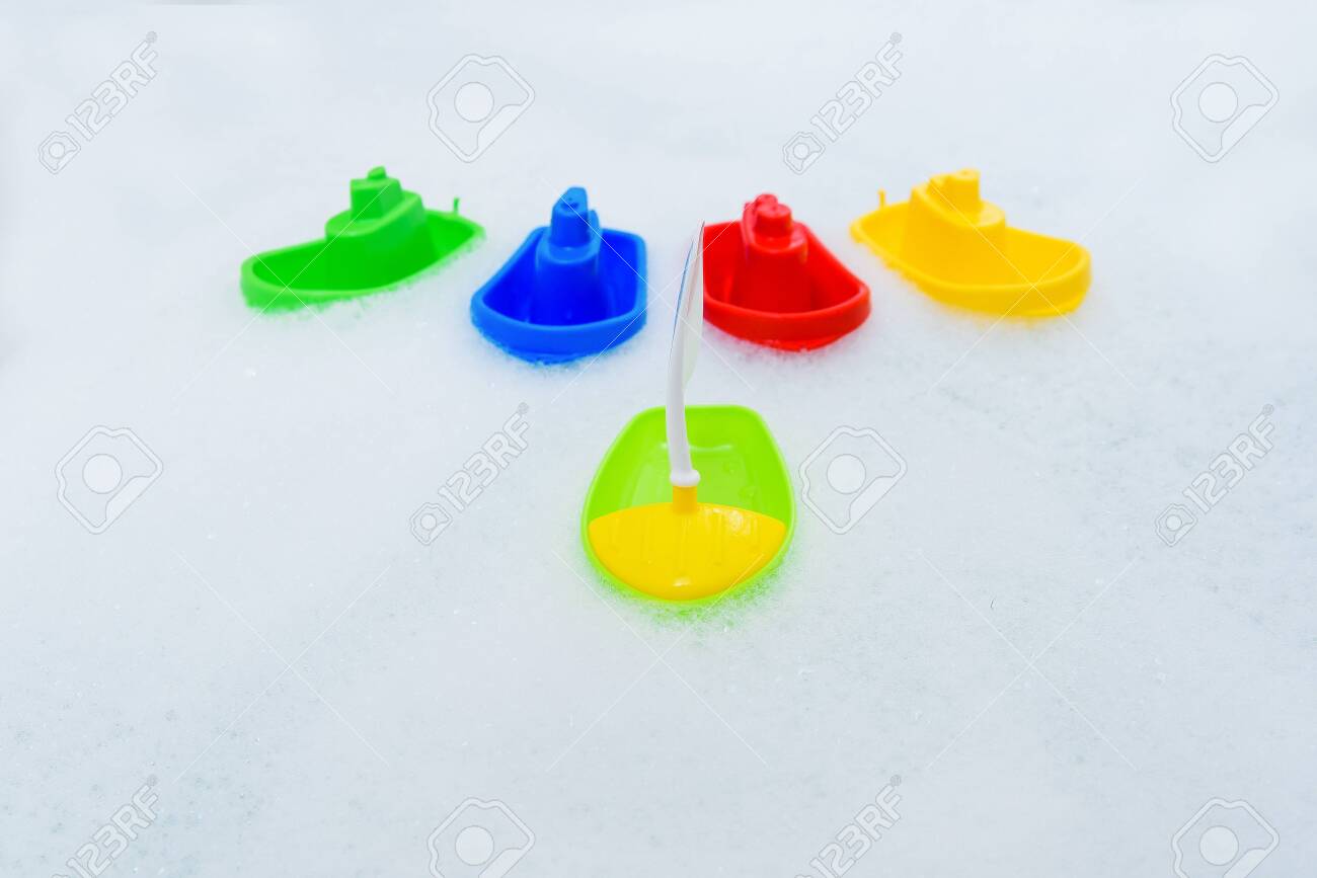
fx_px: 1902
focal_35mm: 52
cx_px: 658
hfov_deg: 38.2
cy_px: 439
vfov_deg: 26.0
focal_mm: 52
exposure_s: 1/200
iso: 400
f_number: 10
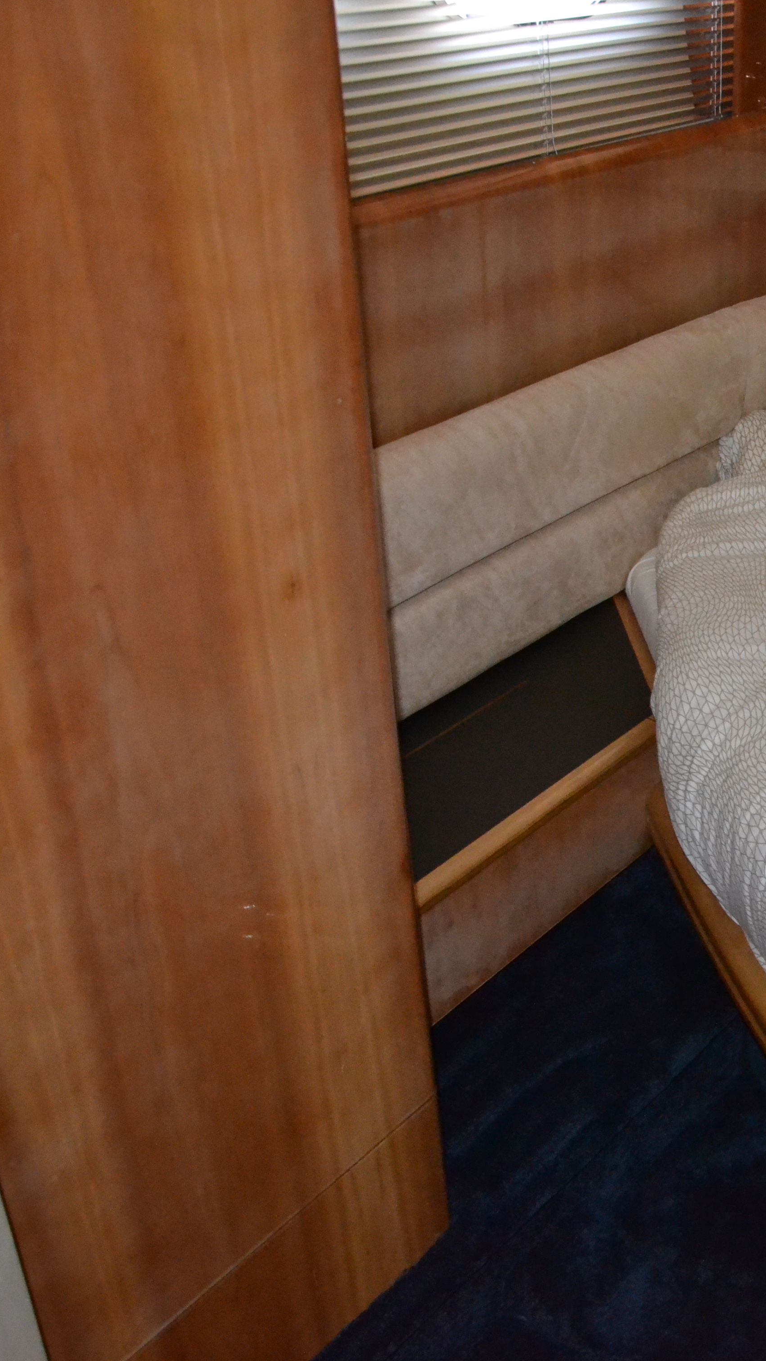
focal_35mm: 43
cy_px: 674
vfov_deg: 47.4
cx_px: 982
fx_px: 1553
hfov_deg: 24.4
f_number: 3.5
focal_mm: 18
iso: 3200
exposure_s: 1/60
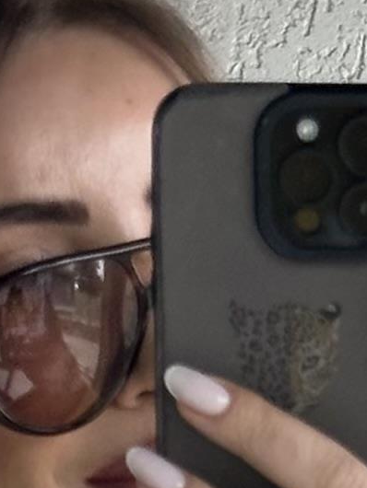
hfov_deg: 4.1
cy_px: 1262
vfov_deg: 5.2
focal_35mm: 365
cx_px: 454
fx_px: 5156
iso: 50
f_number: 1.78
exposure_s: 1/176
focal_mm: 6.86
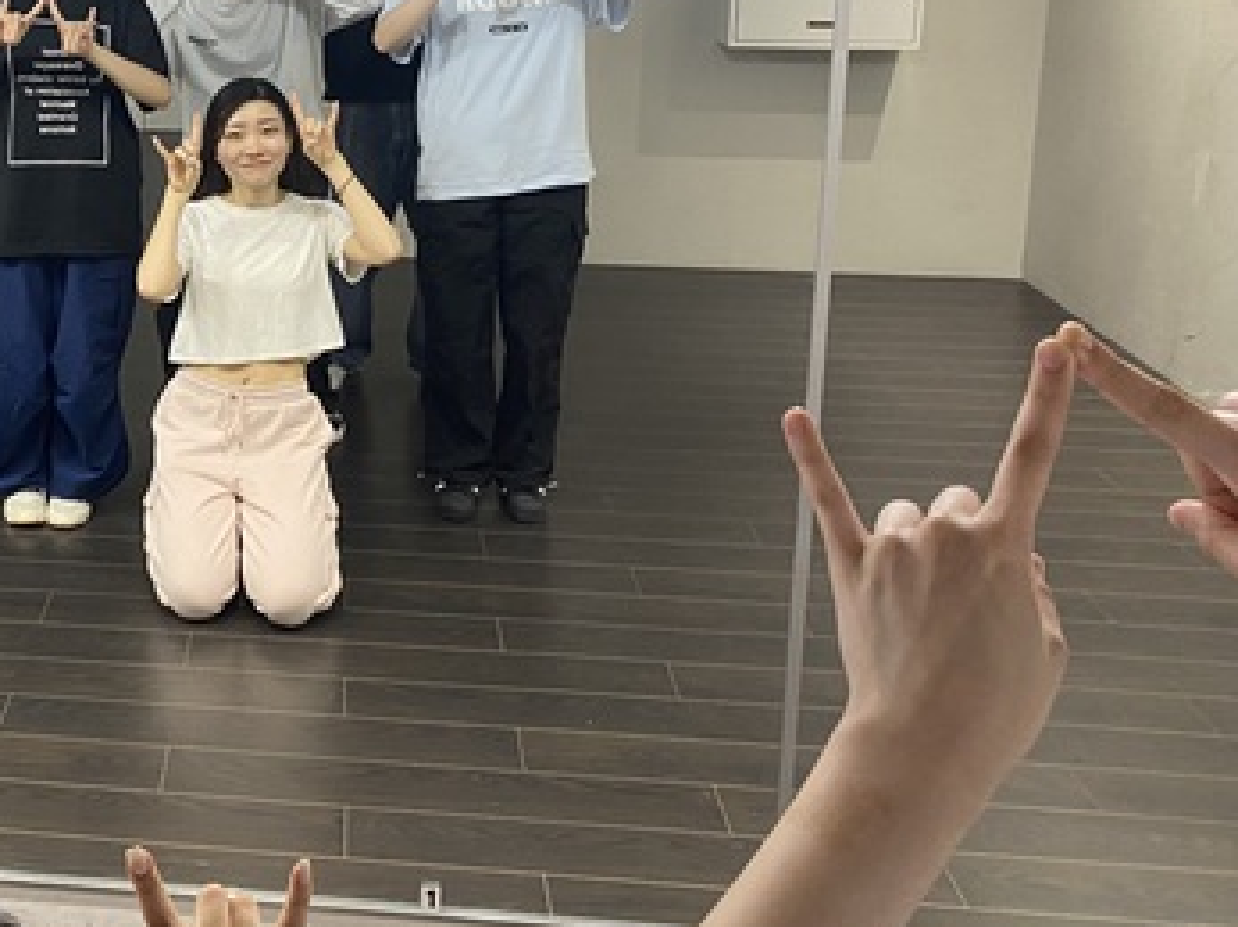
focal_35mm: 48
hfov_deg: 36.9
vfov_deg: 29.2
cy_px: 125
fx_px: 1716
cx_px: 100
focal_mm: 4.25
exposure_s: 1/60
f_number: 1.8
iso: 125
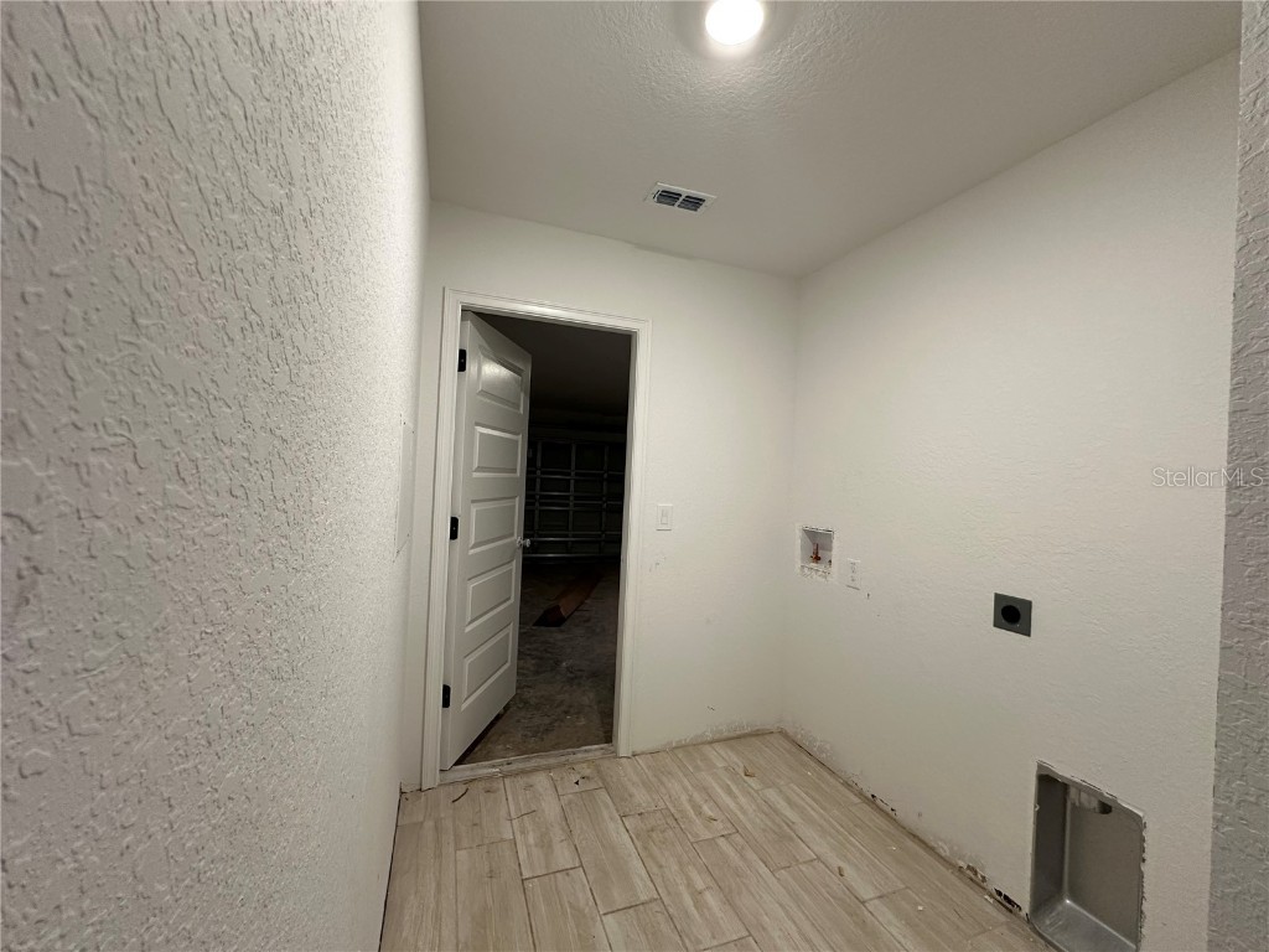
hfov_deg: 102.1
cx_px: 634
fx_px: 513
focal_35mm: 14
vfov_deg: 85.7
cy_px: 476
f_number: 2.2
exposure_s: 1/60
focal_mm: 2.22
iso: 160
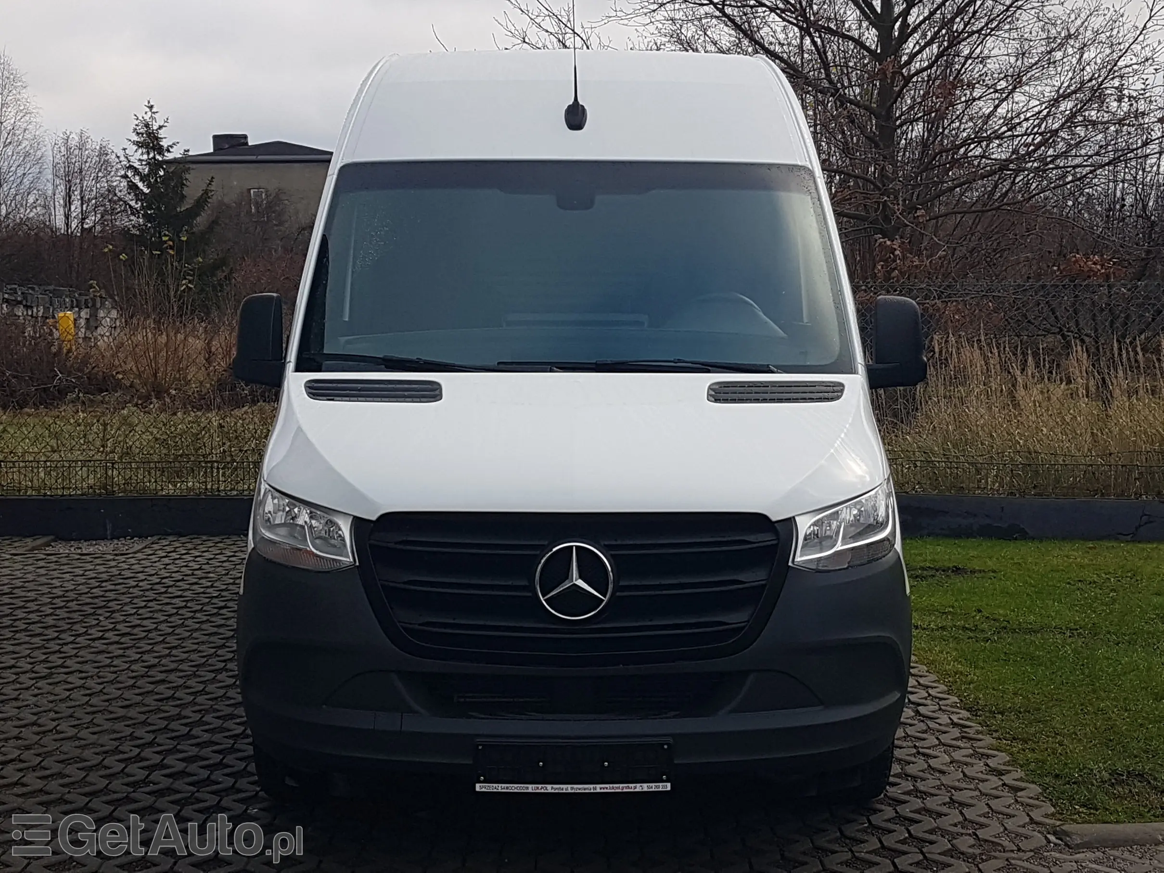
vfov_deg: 53.1
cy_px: 436
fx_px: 874
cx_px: 582
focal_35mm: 26
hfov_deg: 67.3
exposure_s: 1/574
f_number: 1.7
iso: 40
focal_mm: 4.2
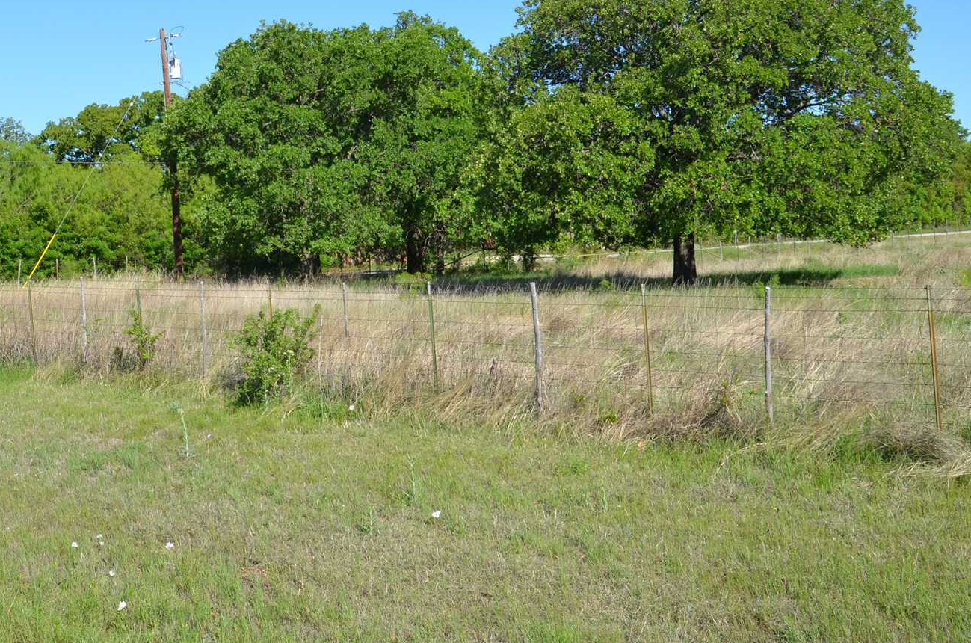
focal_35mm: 53
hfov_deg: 37.3
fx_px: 1422
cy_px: 124
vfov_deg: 25.0
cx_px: 314
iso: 110
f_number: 8
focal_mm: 21
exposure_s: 1/250
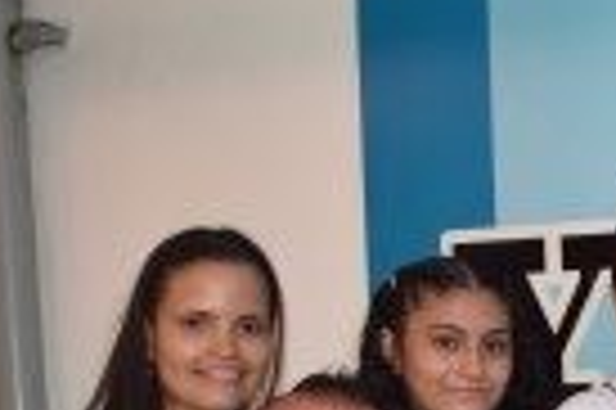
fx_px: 1846
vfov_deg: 12.2
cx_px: 904
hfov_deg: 17.2
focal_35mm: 108
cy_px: 543
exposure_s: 1/160
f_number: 4.5
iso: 400
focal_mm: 22
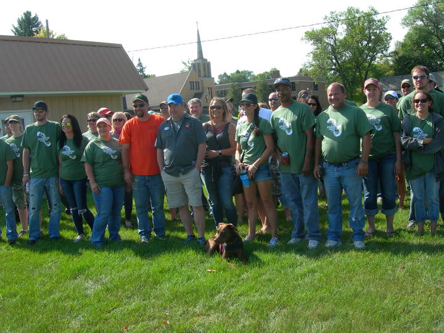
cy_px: 166
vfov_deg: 37.7
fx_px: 487
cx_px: 222
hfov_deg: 49.0
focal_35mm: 38
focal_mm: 7.8
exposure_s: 1/203
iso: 50
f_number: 4.8
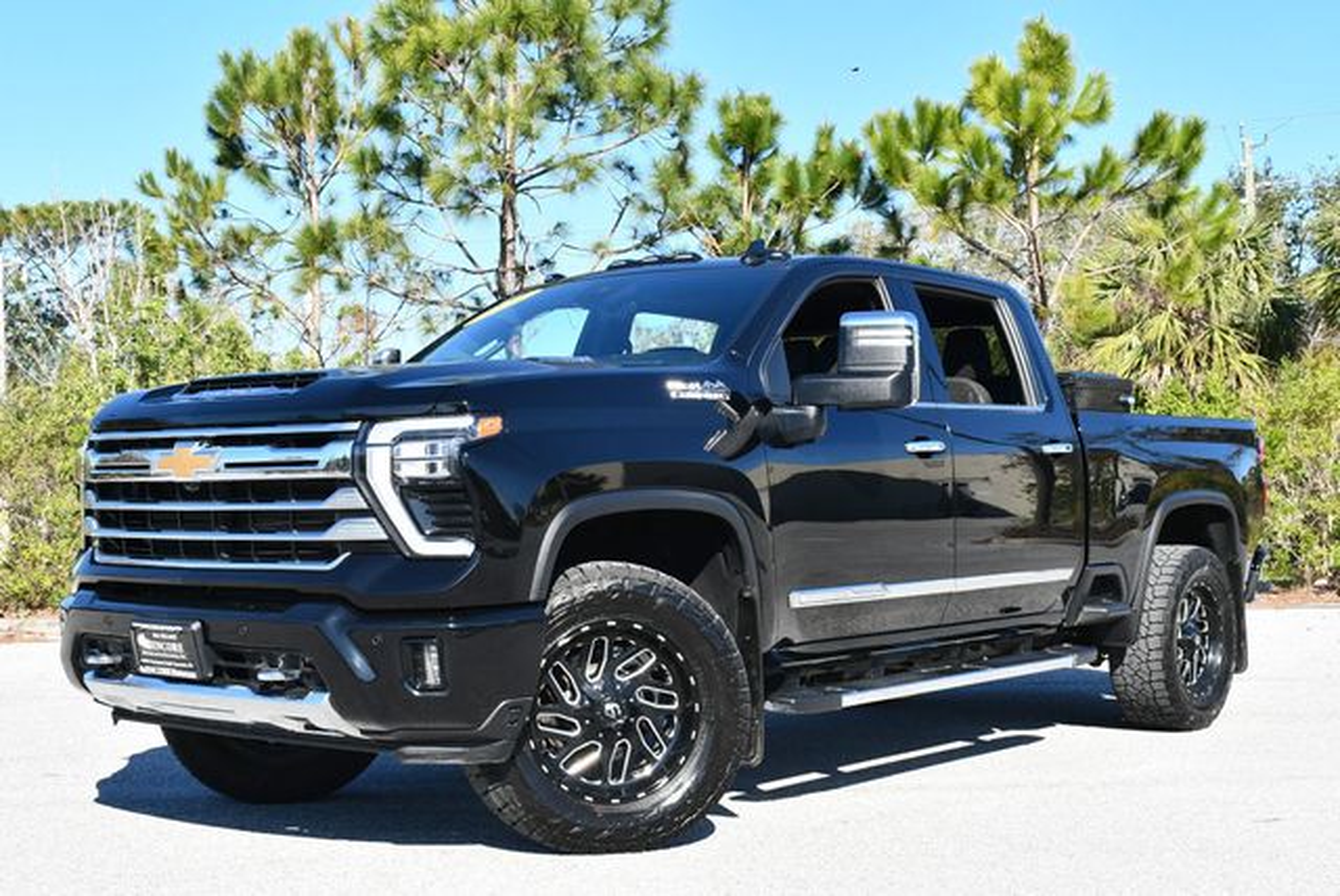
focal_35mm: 50
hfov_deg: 39.6
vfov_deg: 27.0
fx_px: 1863
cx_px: 670
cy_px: 448
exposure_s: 1/250
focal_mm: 25
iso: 180
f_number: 8
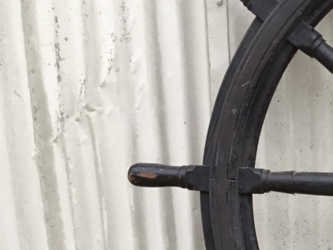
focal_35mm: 105
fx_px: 1010
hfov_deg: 16.8
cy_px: 200
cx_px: 520
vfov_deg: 14.0
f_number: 2.4
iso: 32
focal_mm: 3.3
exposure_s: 1/50
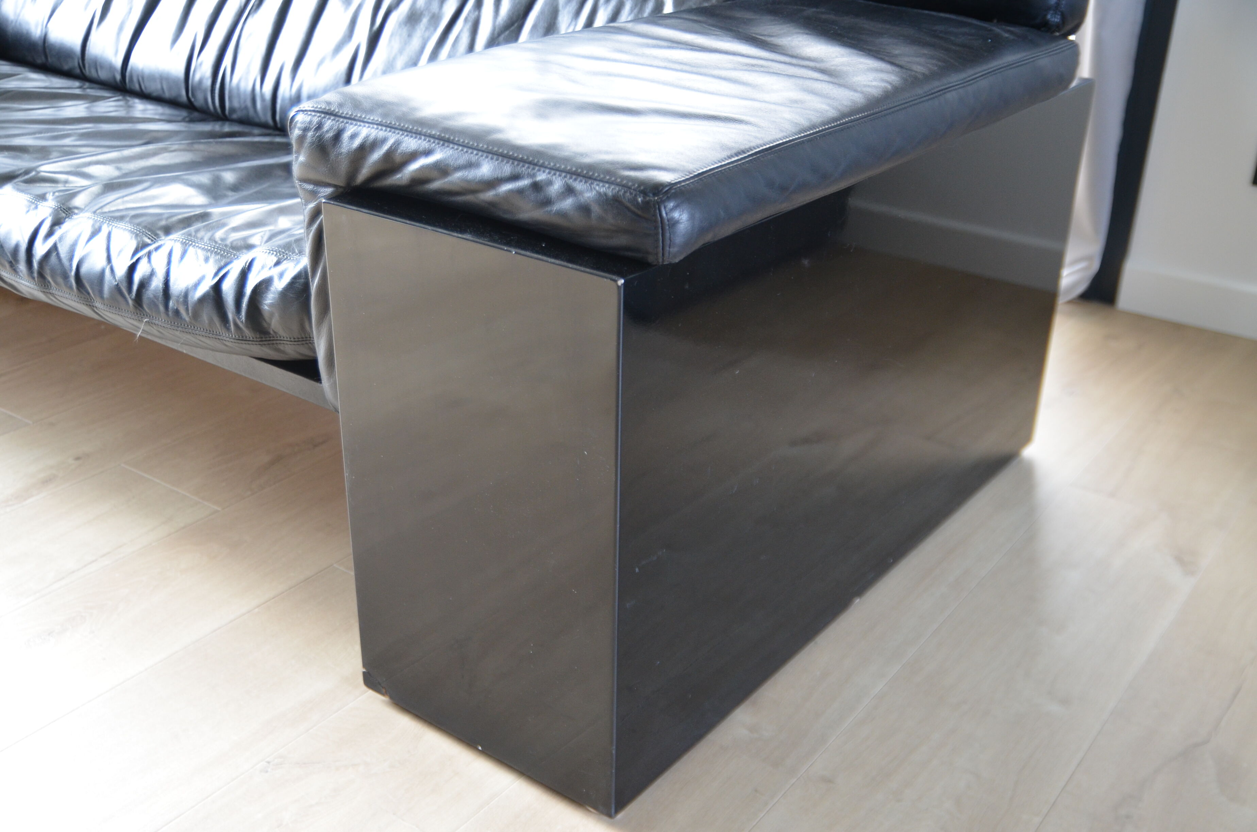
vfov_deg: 35.3
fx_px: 1307
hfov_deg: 51.4
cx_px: 628
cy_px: 416
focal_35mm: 38
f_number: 3.5
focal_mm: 25
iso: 800
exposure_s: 1/50
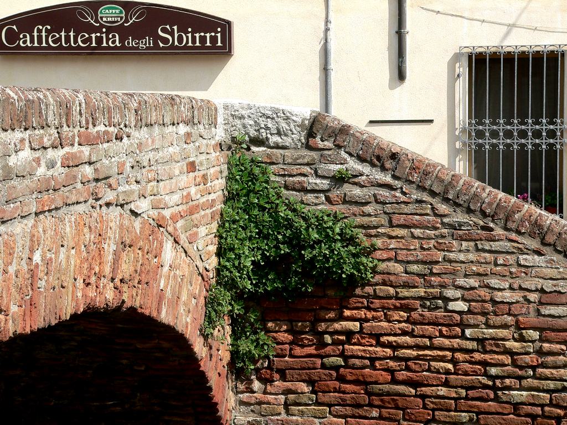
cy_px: 212
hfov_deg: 21.1
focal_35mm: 93
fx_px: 1523
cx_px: 284
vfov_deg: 15.9
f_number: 4.6
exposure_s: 1/500
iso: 80
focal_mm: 15.5
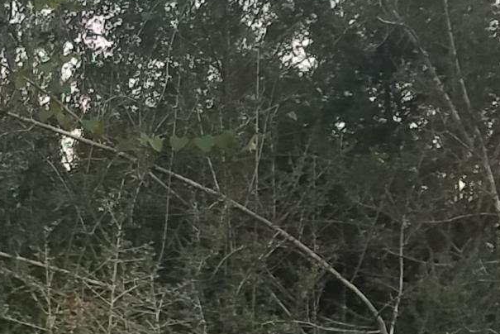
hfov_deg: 14.9
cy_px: 270
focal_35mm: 134
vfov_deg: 10.2
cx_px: -75
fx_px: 1862
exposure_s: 1/60
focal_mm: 4.2
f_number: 1.7
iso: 80
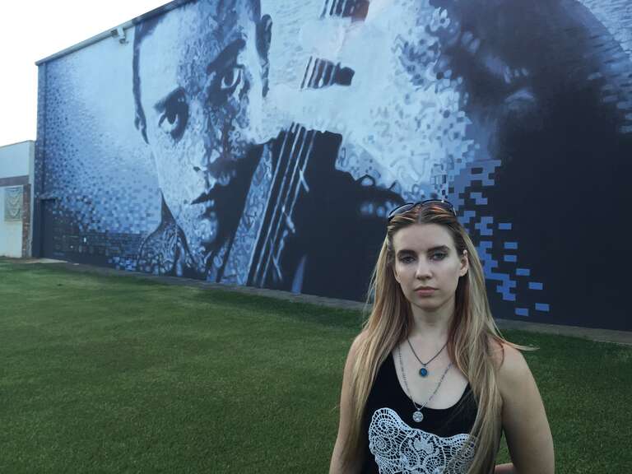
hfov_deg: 61.7
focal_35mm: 29
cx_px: 316
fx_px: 529
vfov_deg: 48.2
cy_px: 237
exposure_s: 1/60
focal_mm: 4.15
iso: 40
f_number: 2.2
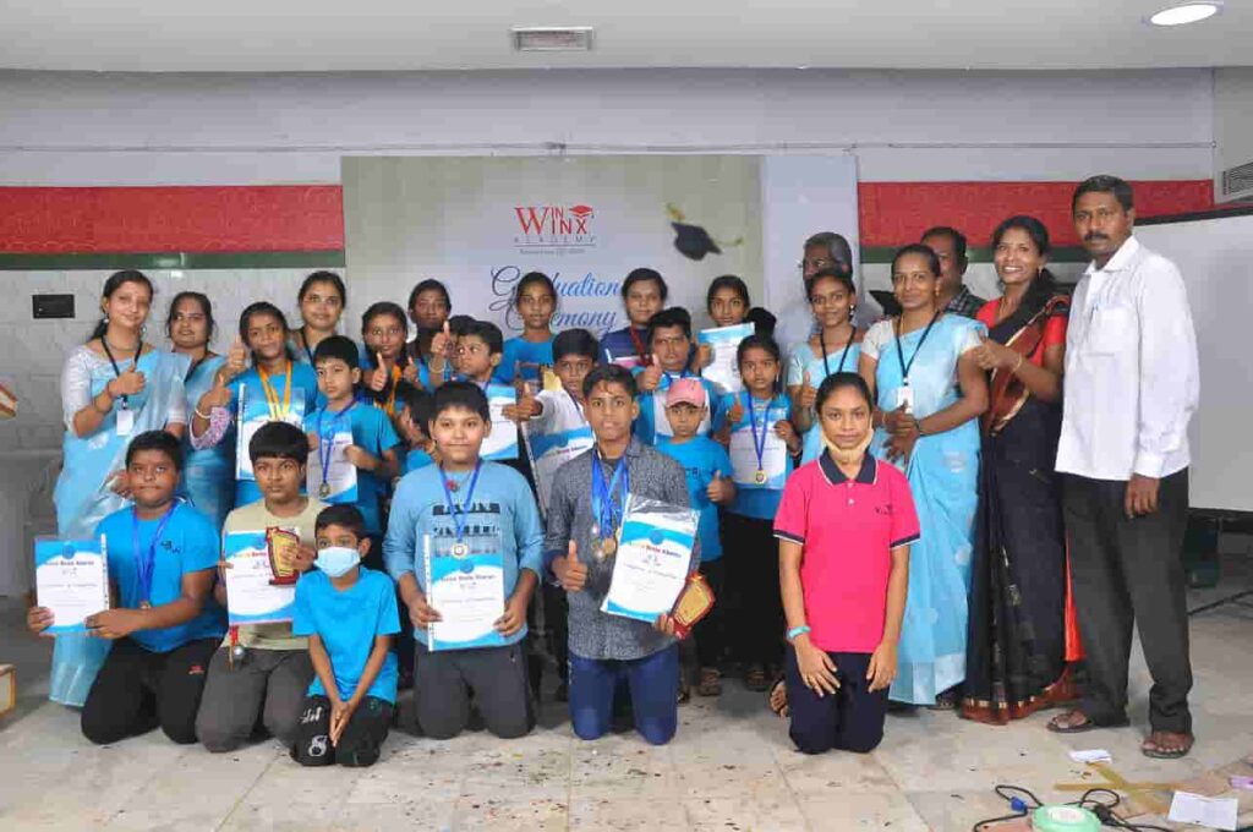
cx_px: 626
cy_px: 416
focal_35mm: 36
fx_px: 1251
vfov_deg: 36.8
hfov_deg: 53.2
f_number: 9
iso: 200
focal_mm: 24
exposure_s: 1/125
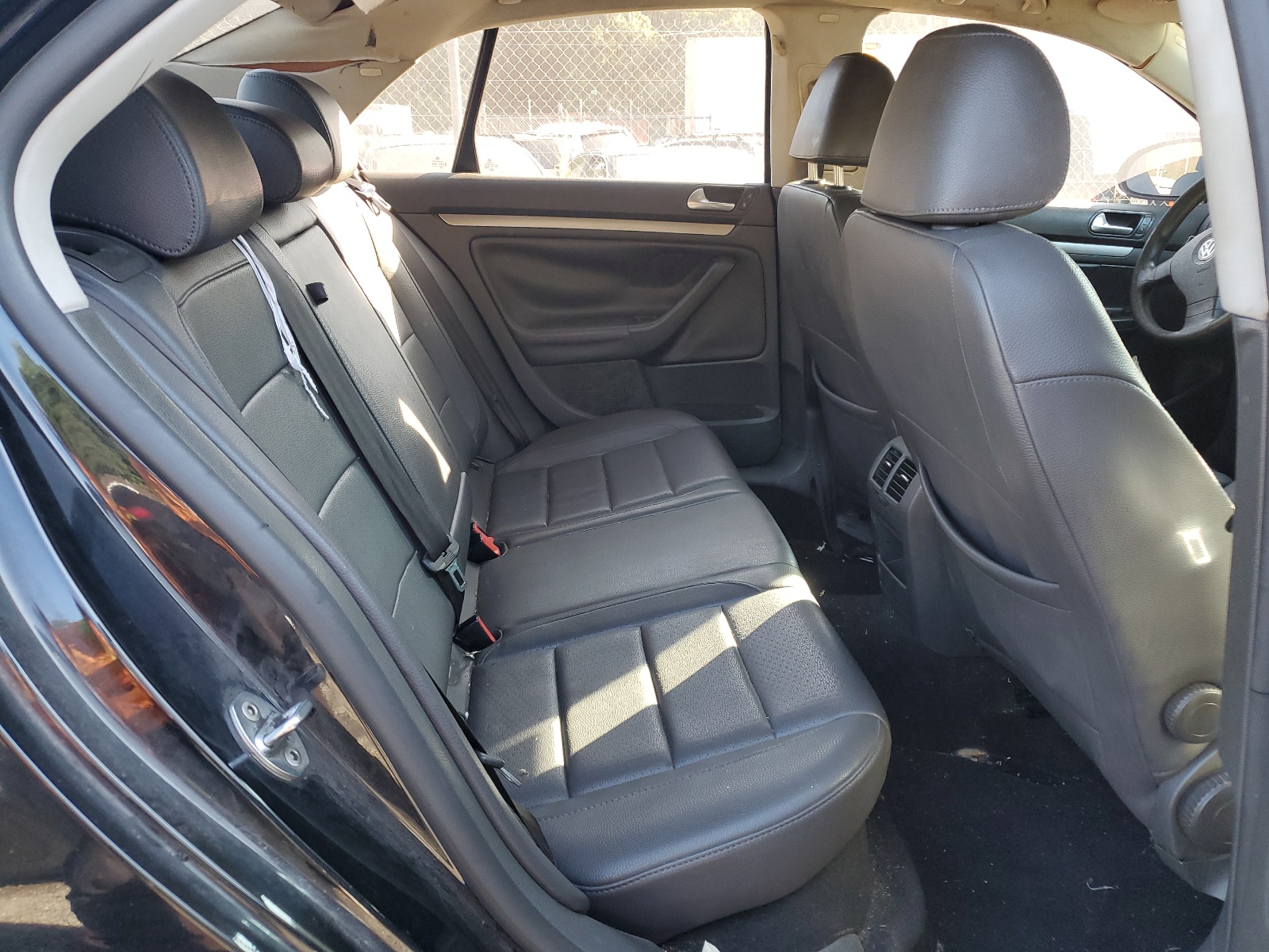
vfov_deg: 53.1
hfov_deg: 67.3
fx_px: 953
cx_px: 634
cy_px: 476
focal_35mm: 26
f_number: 1.5
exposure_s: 1/120
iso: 78
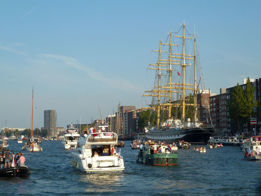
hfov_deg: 29.0
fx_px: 505
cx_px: 130
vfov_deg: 21.9
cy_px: 98
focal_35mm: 67
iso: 80
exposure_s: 1/400
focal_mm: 11
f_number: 4.1
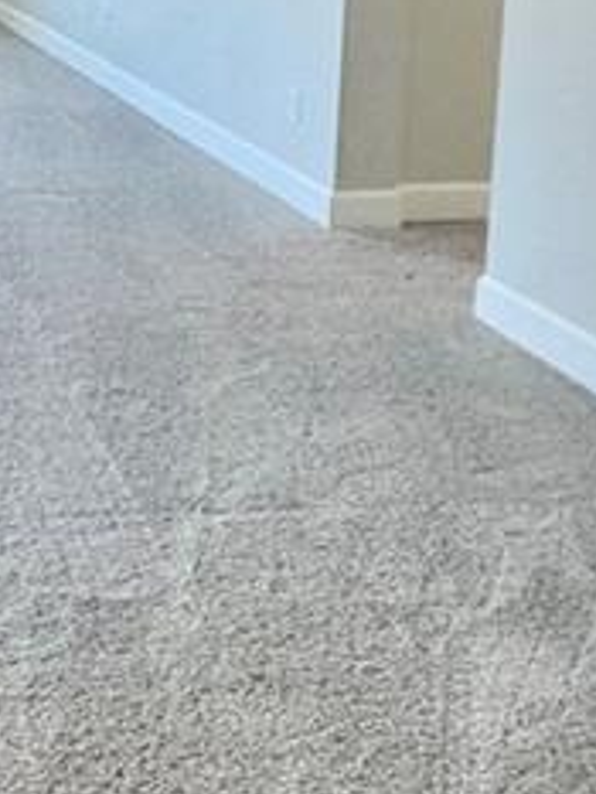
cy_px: 7
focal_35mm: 72
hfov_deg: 19.2
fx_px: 1651
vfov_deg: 25.7
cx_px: -143
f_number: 2.2
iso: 160
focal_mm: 2.22
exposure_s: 1/120
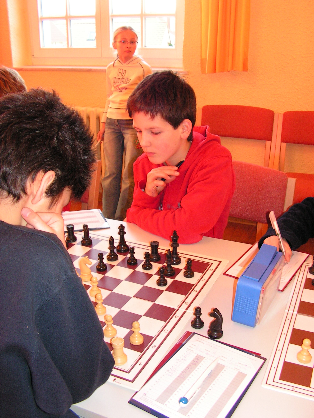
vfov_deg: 51.4
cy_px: 209
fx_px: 435
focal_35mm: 36
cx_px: 157
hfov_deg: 39.7
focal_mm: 6
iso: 200
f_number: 3.2
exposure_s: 1/40
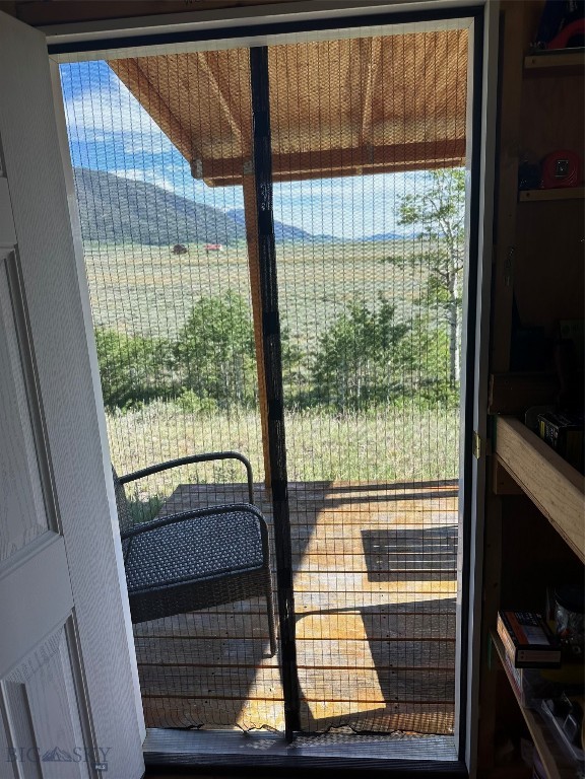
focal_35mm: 24
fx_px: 541
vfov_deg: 71.6
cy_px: 390
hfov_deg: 56.8
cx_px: 292
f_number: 1.78
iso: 80
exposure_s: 1/1107
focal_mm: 6.86
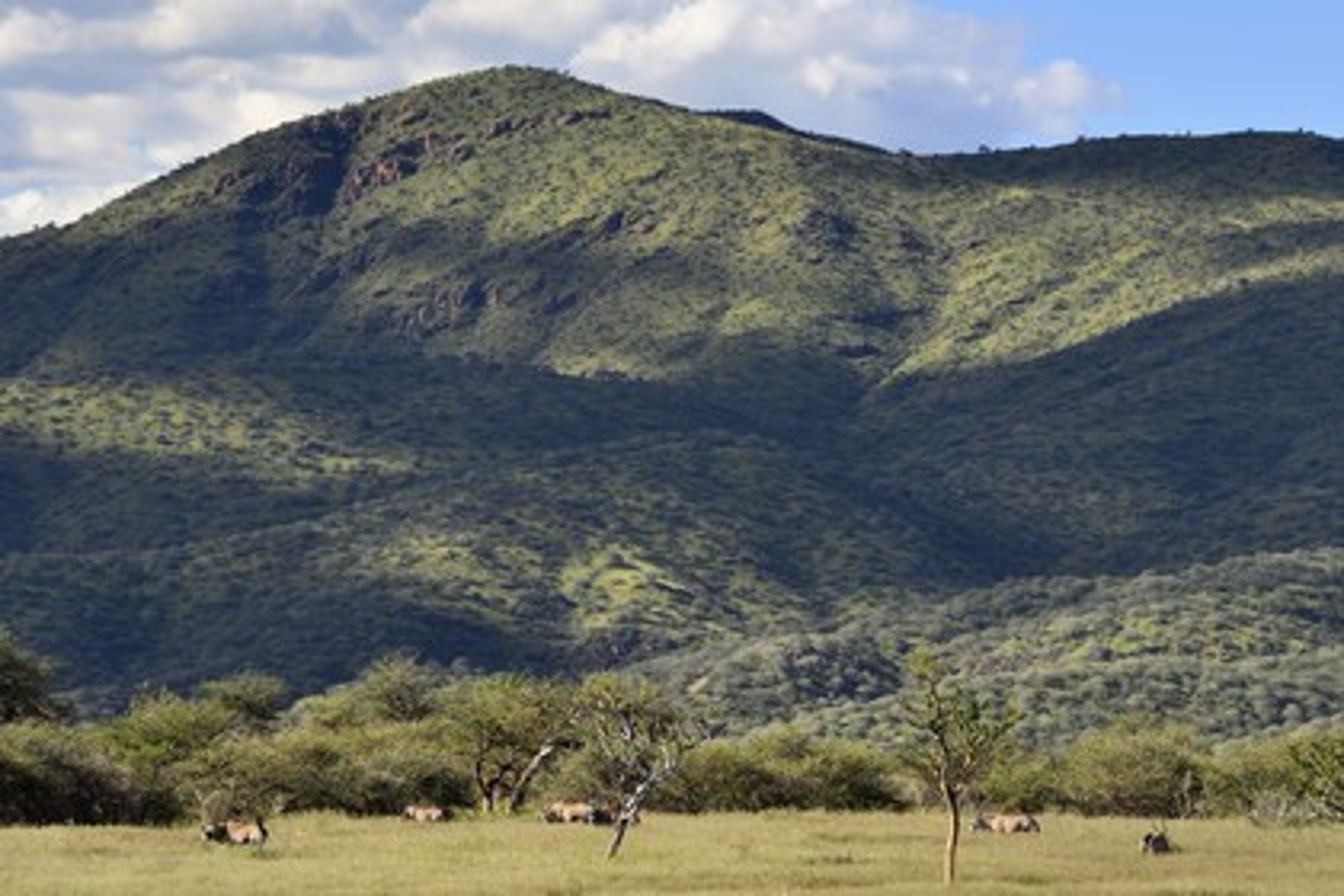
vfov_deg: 6.9
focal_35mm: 200
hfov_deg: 10.3
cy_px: 448
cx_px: 672
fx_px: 7466
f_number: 8
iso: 200
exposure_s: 1/500
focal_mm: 200
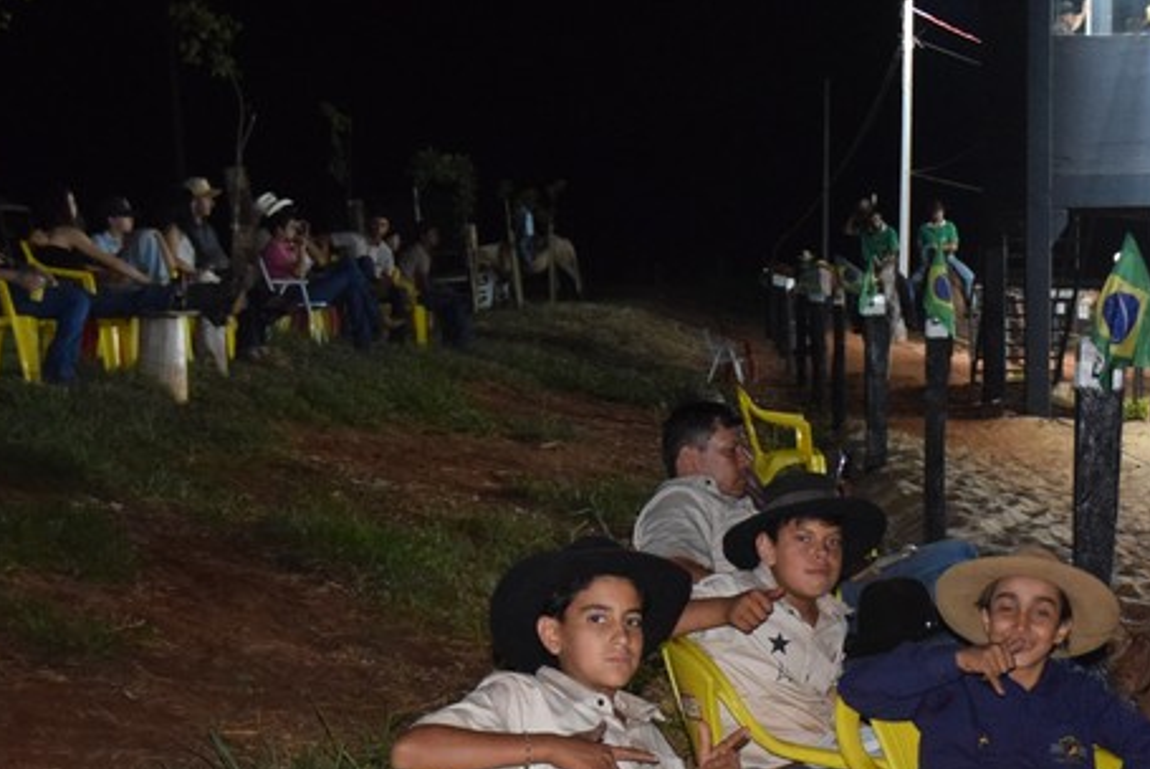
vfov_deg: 18.8
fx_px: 2269
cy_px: 734
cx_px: 940
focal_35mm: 71
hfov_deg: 27.8
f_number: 3.8
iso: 3200
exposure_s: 1/60
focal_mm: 24
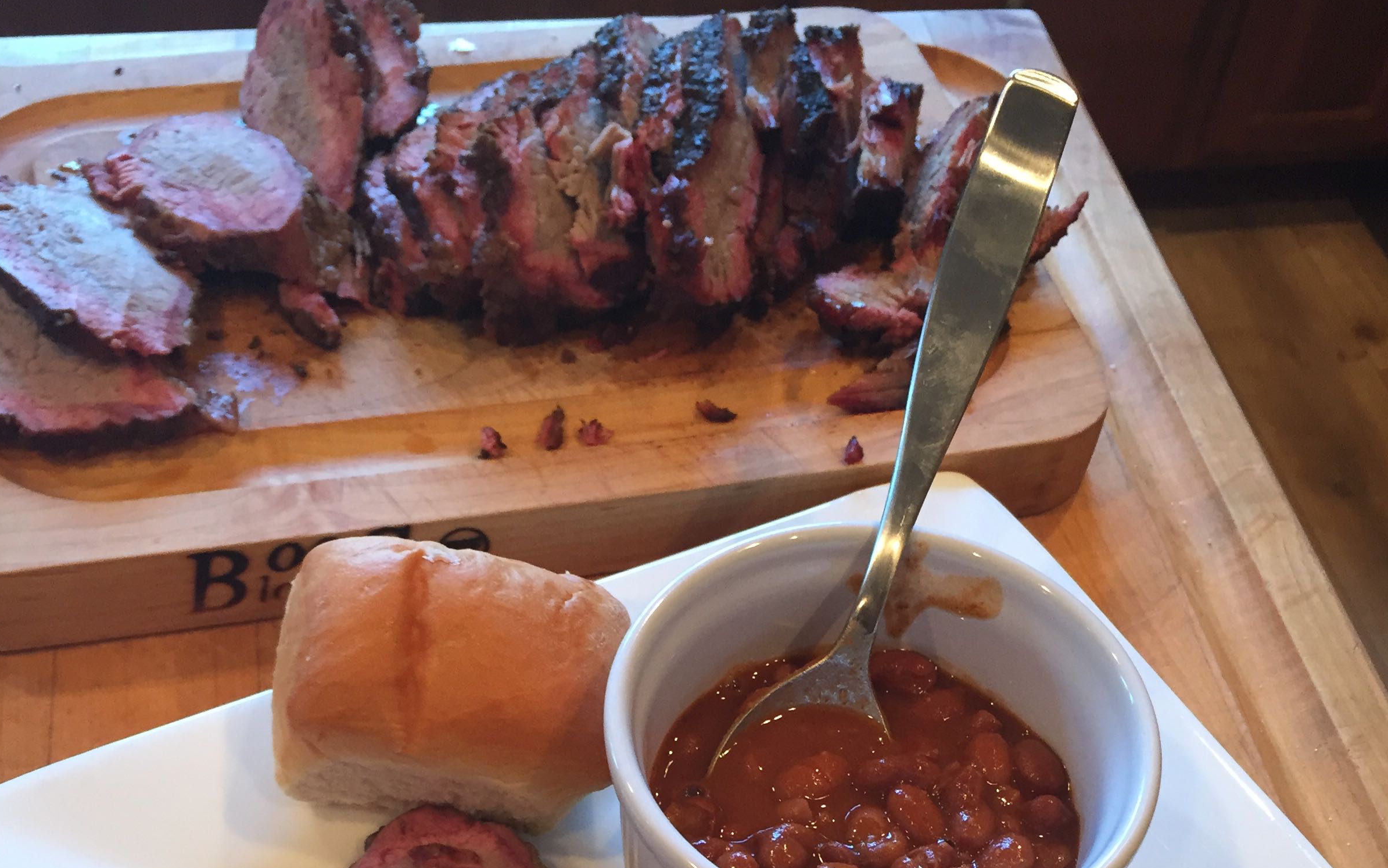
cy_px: 905
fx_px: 1589
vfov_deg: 28.3
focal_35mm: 42
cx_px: 687
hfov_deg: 47.2
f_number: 2.2
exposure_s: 1/30
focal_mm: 4.15
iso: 100
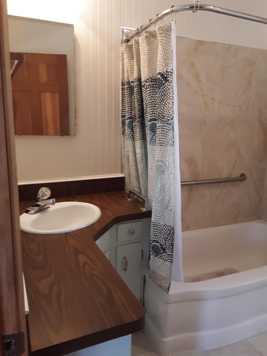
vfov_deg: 63.4
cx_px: 134
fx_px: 288
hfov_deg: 49.7
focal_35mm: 28
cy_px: 178
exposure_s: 1/40
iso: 125
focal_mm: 2.91
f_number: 1.9
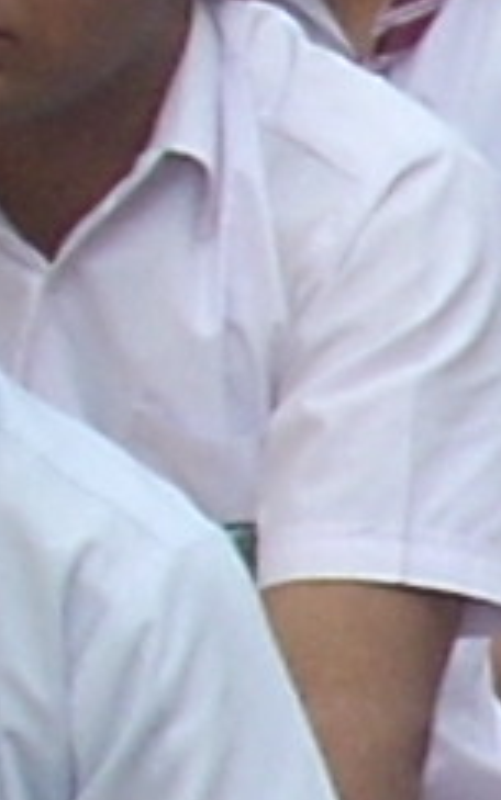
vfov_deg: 5.0
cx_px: 2558
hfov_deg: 3.0
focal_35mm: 413
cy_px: 1195
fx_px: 9017
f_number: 2.8
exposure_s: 1/310
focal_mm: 6.2
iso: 64
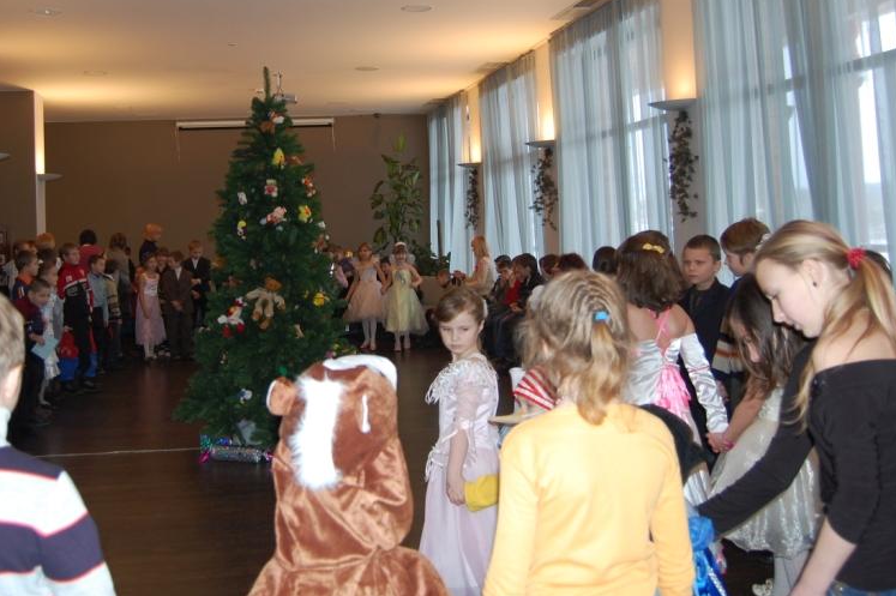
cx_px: 343
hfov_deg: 51.4
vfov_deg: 35.5
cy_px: 190
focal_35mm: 37
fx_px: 920
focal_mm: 18
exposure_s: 1/60
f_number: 3.5
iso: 400
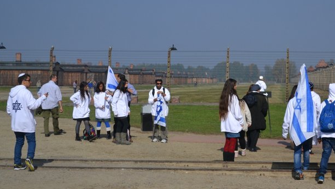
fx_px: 942
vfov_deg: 11.4
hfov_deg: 20.1
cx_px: 207
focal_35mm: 106
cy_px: 105
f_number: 7.1
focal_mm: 52
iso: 320
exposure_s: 1/2000
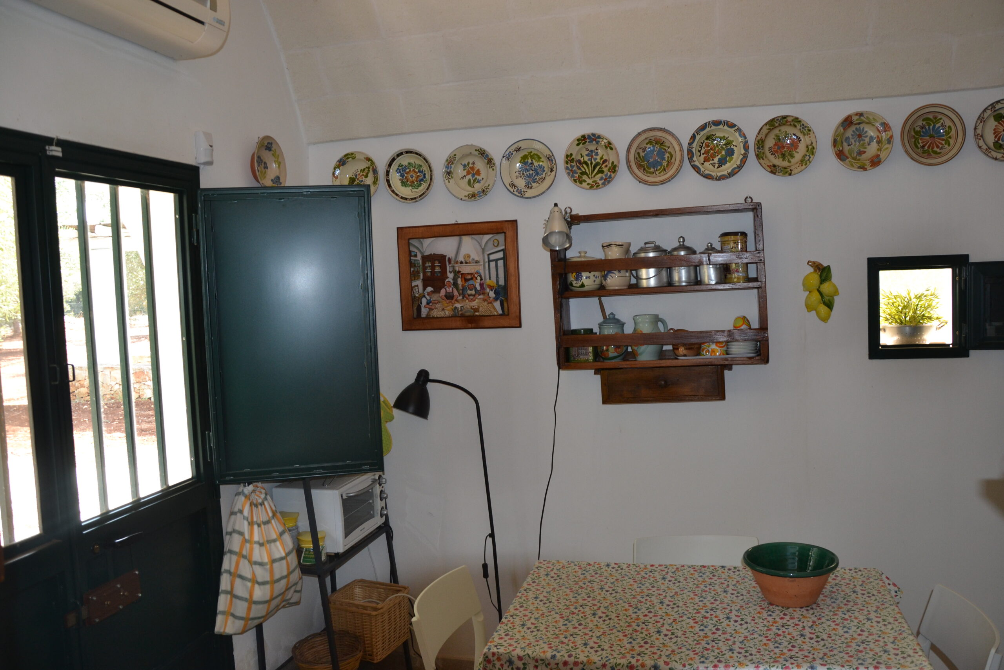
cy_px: 335
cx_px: 502
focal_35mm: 27
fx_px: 753
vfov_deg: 47.9
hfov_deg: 67.4
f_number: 4
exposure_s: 1/125
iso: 400
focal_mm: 18
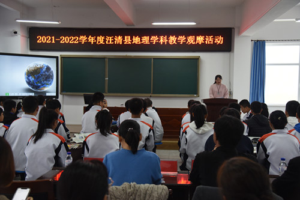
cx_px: 150
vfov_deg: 30.5
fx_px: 367
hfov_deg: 44.5
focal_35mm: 44
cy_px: 100
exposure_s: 1/200
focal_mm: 44
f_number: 4
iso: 2000
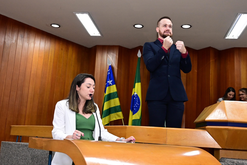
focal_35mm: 45
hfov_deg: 43.6
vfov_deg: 29.9
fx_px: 309
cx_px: 124
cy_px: 82
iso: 2500
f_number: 4
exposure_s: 1/125
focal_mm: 30
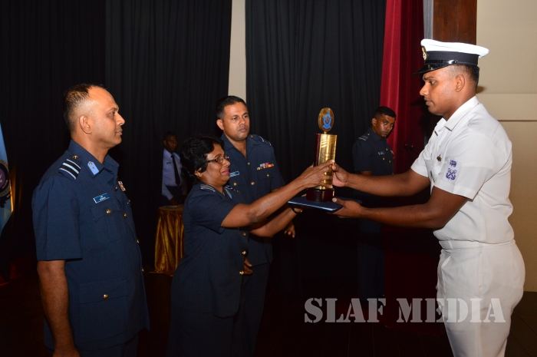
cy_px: 178
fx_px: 469
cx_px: 268
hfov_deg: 59.5
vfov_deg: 41.6
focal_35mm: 32
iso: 800
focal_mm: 21
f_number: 6.3
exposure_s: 1/80
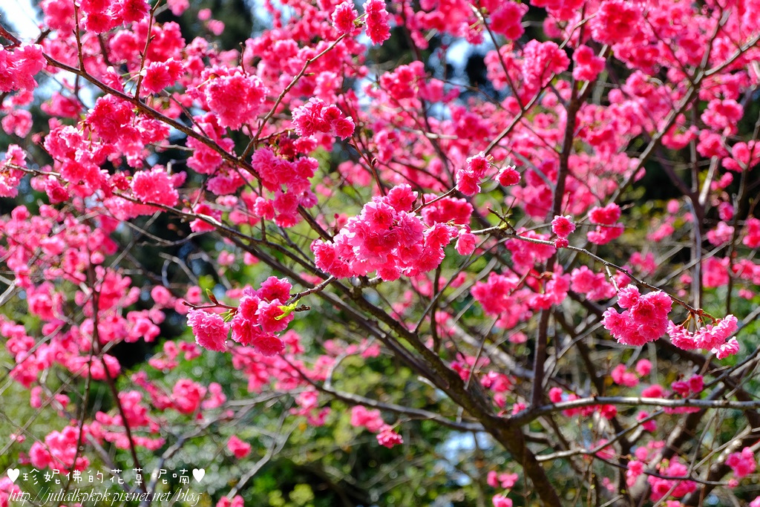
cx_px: 380
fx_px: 1583
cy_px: 254
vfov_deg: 18.2
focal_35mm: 75
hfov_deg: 27.0
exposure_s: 1/240
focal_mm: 50
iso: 200
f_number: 5.6
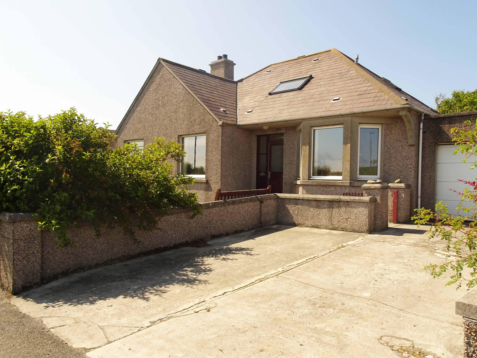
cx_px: 247
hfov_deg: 67.3
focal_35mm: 26
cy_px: 186
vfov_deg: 53.1
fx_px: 358
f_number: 3.5
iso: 80
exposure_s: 1/800
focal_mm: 4.1
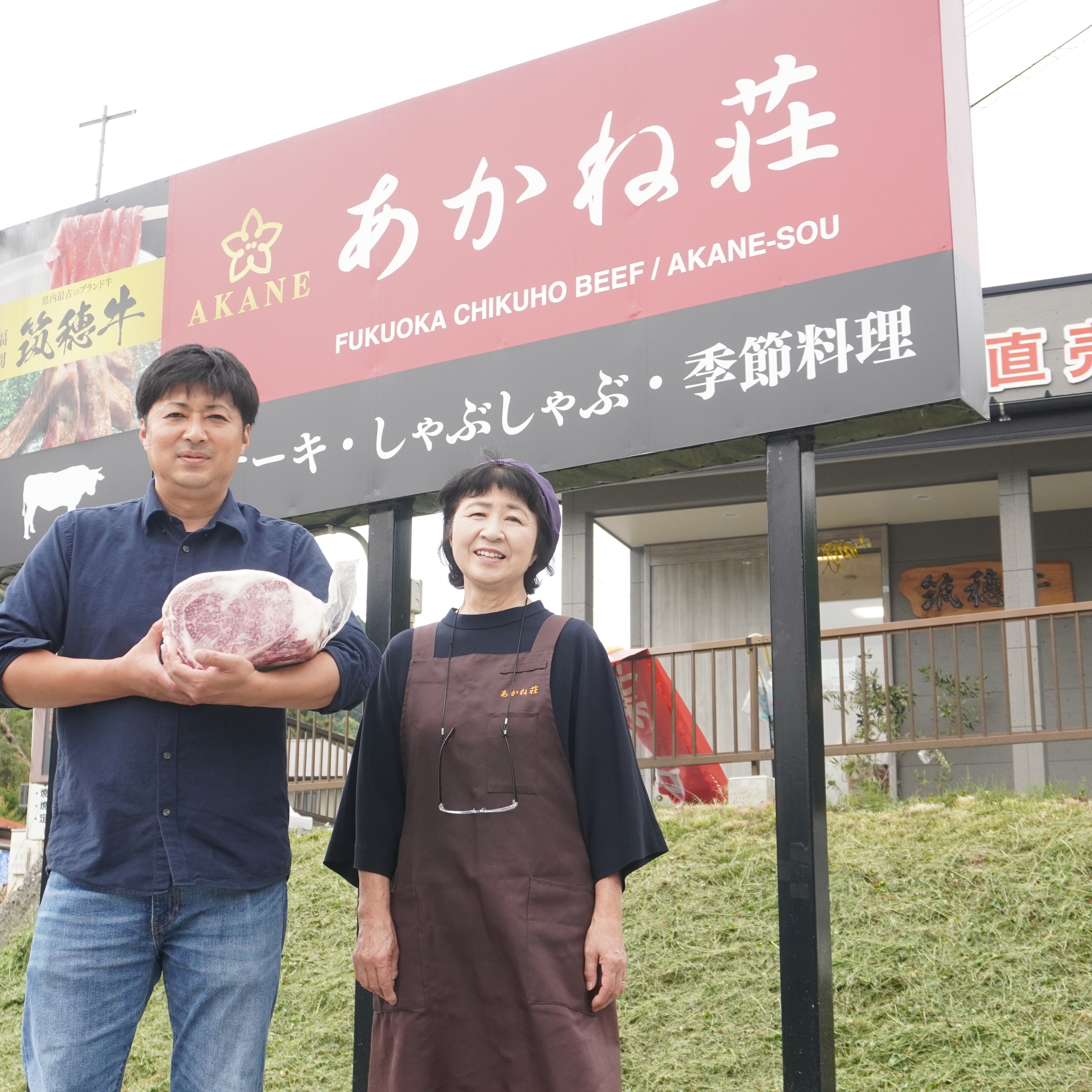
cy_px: 547
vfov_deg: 32.4
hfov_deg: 32.3
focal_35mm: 53
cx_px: 423
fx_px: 1879
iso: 640
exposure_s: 1/250
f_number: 5.6
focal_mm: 27
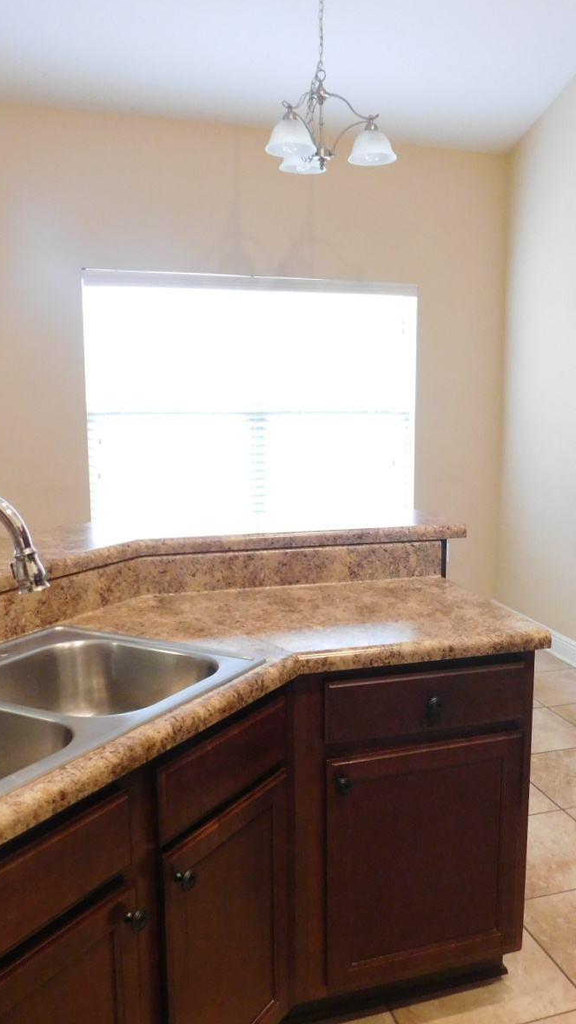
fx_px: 923
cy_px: 517
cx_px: 395
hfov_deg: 34.2
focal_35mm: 34
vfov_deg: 58.0
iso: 400
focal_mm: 4
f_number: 3
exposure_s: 1/13
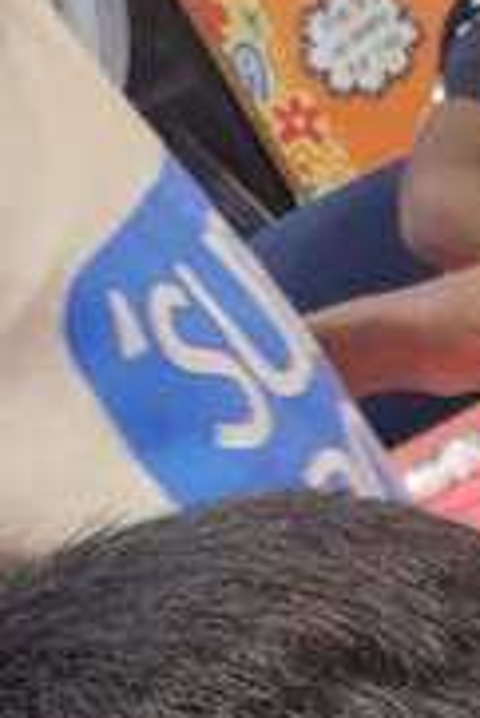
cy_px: 1476
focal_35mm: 135
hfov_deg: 8.7
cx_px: 1365
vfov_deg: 13.0
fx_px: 2695
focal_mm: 6.3
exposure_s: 1/60
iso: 640
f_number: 1.7
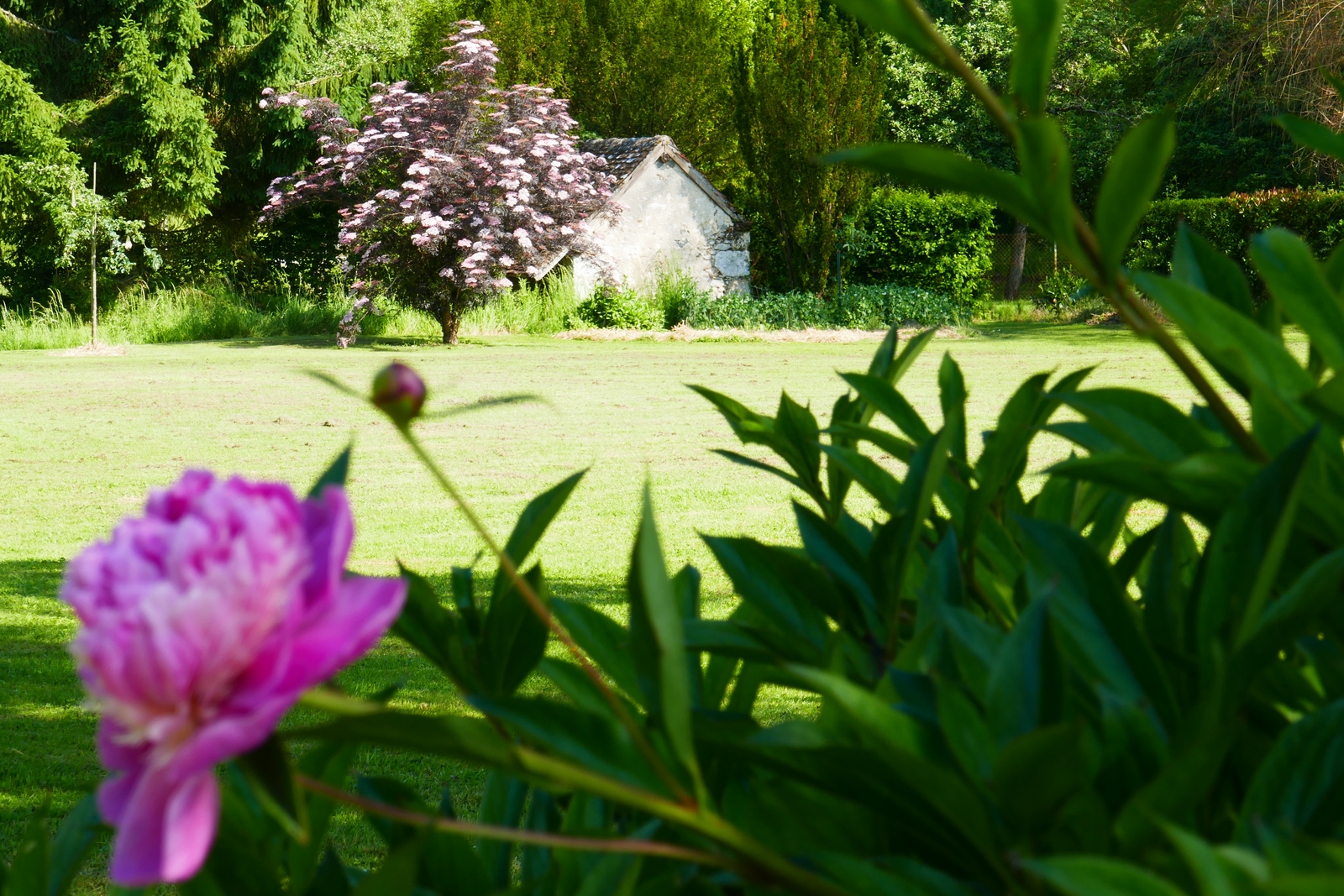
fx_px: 3173
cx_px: 672
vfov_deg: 16.1
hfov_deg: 23.9
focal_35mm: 85
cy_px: 448
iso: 125
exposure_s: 1/80
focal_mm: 31.1
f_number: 8
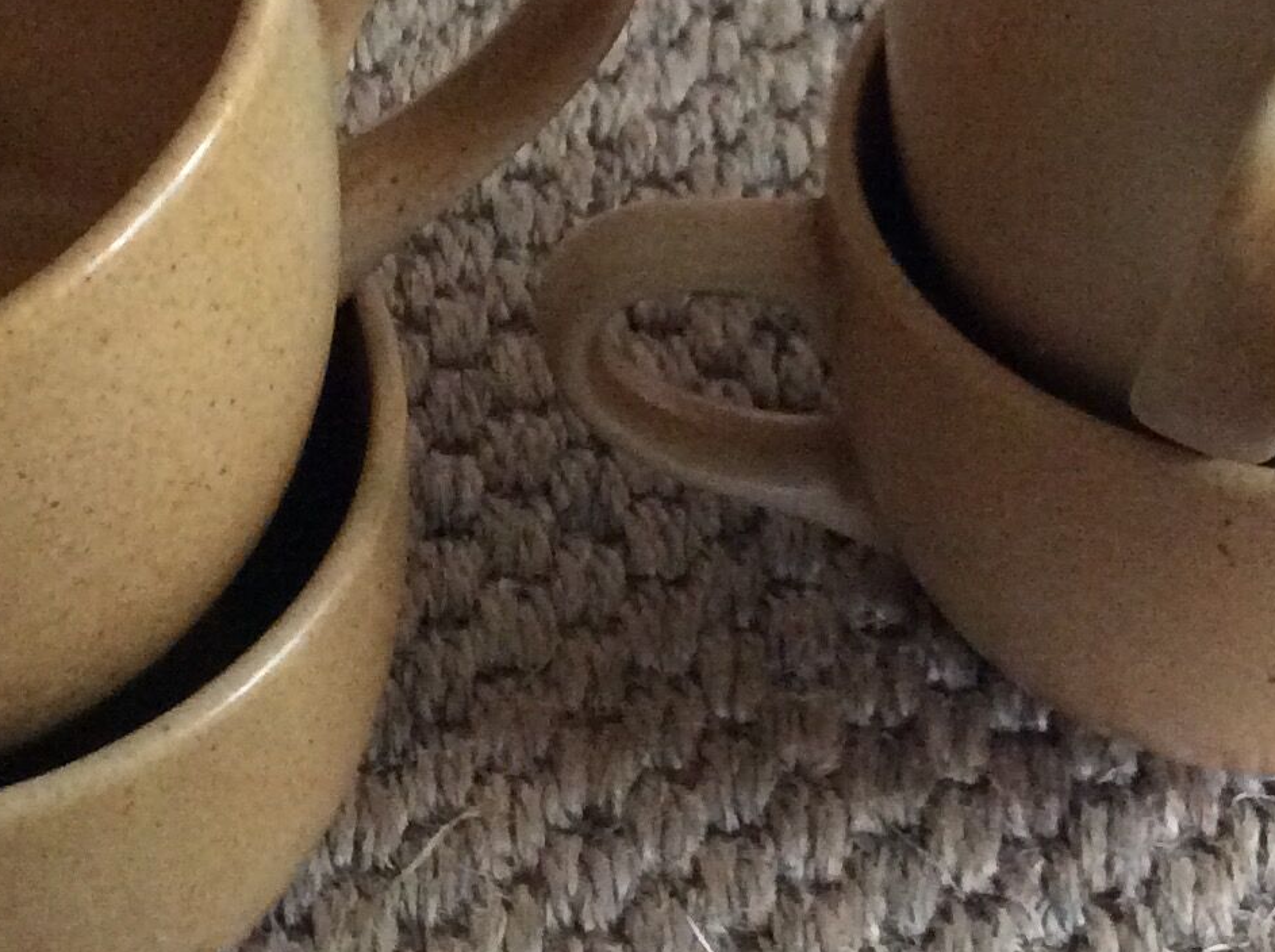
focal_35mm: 88
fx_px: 3236
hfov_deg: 22.3
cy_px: 362
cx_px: 654
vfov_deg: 16.7
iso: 320
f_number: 2.4
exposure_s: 1/25
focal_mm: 3.3
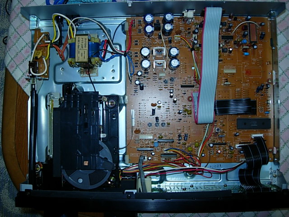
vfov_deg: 37.7
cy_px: 108
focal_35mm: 38
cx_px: 144
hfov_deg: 49.0
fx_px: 317
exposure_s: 1/64
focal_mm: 7.8
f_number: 2.8
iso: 79
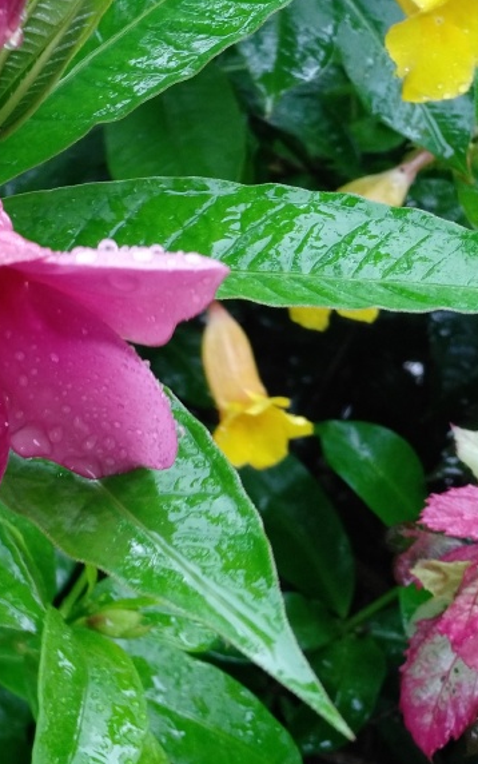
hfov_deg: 18.3
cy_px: 315
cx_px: -314
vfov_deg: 33.9
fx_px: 1249
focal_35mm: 60
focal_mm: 3.95
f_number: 1.8
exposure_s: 1/33
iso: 135
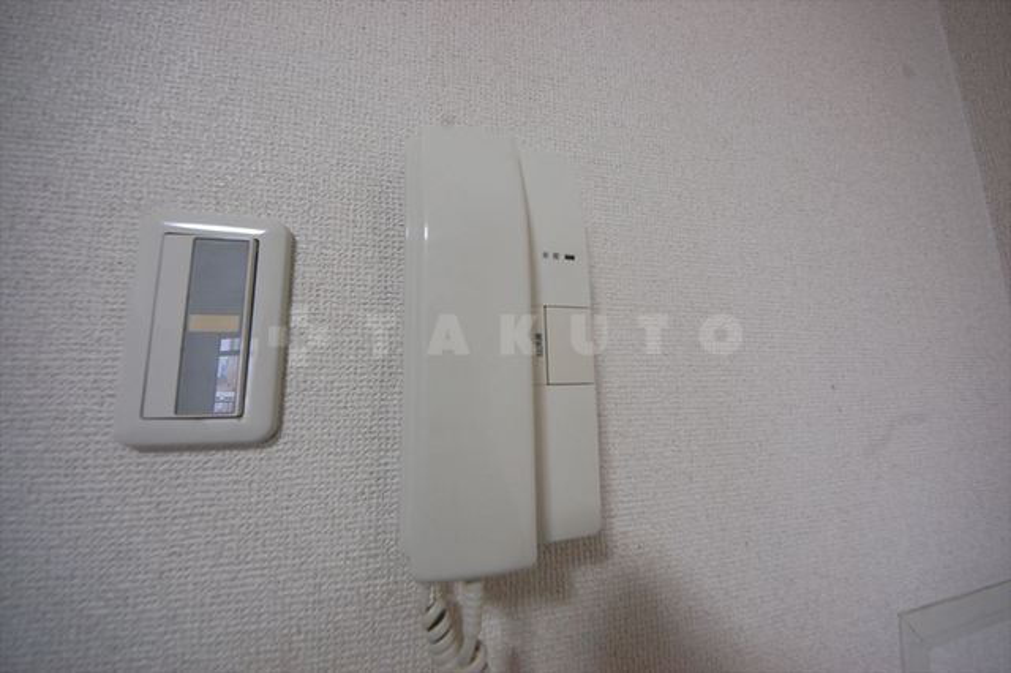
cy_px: 336
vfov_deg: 89.9
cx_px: 506
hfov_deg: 112.6
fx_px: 337
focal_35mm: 12
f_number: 6.3
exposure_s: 1/20
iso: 800
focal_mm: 8
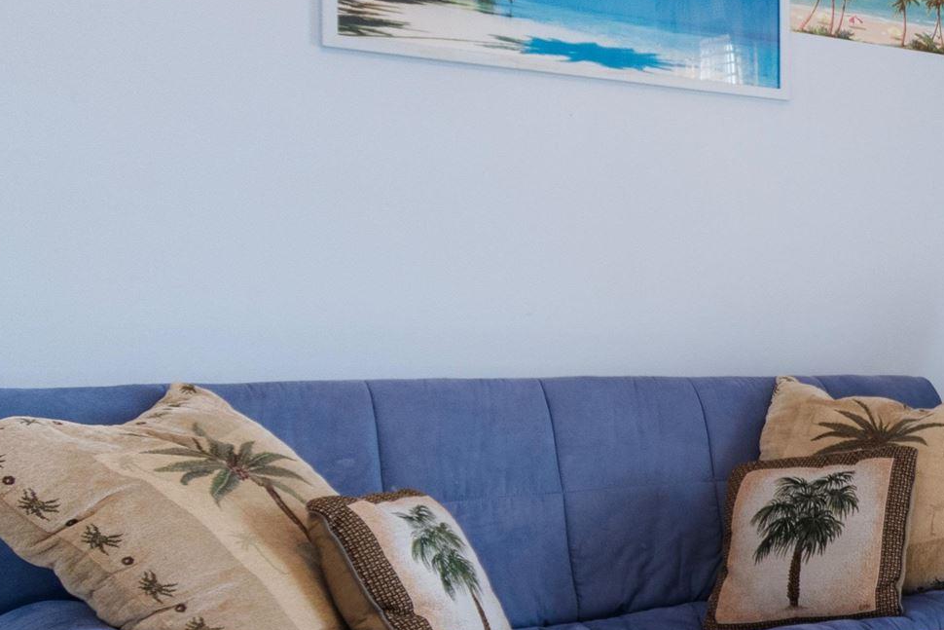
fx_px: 1495
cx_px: 1417
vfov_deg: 23.8
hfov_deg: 25.9
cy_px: 314
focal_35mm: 57
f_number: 4.8
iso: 100
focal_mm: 12
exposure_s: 1/5
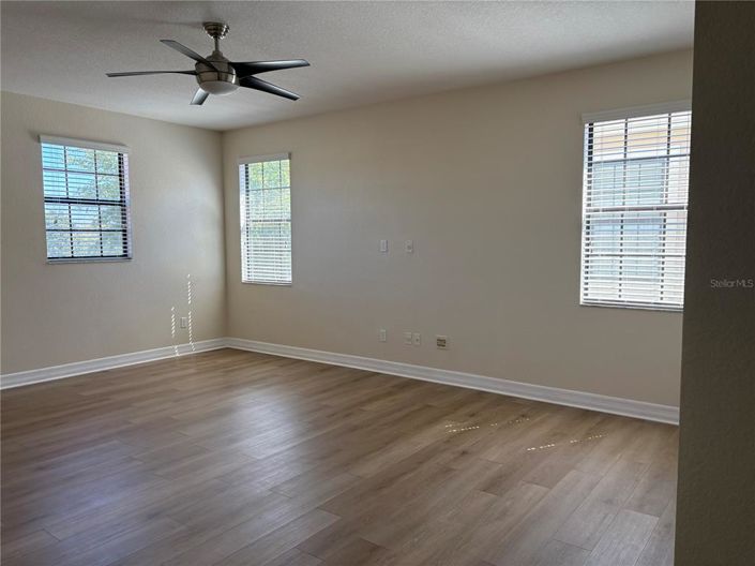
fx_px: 567
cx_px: 378
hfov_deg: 67.3
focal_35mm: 26
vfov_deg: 53.0
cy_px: 283
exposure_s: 1/231
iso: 64
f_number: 1.6
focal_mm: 5.96
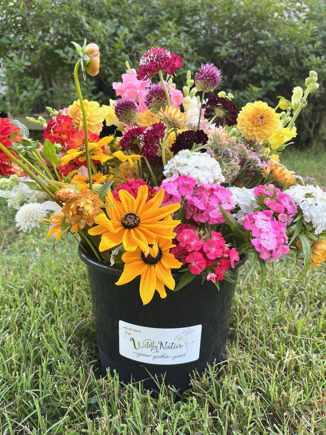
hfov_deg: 53.1
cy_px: 218
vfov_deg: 67.3
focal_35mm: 26
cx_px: 163
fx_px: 326
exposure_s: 1/147
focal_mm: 5.1
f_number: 1.6
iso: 32
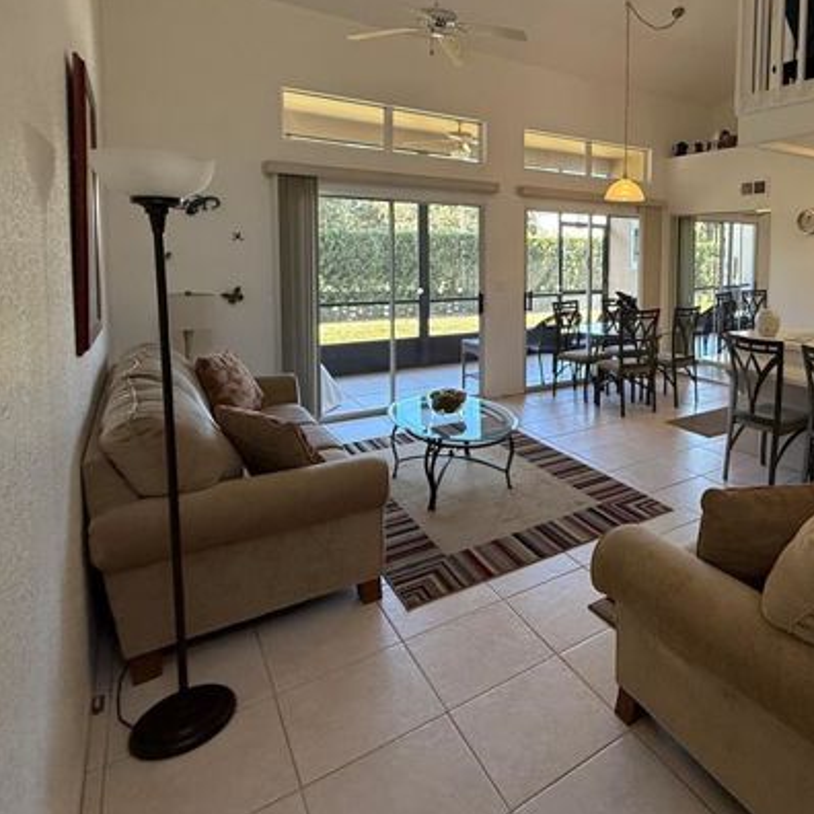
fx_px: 585
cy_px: 288
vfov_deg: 68.1
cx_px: 624
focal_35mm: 22
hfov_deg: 64.8
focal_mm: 2.22
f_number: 2.2
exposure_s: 1/120
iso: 200
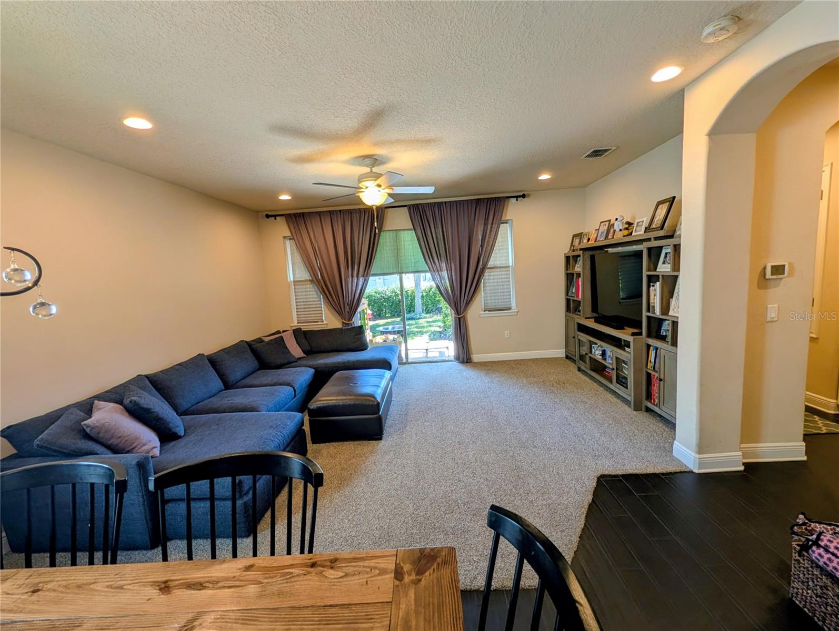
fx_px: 291
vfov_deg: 94.6
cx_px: 420
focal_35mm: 12
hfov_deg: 110.5
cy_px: 316
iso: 68
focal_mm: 2.02
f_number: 1.7
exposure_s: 1/120
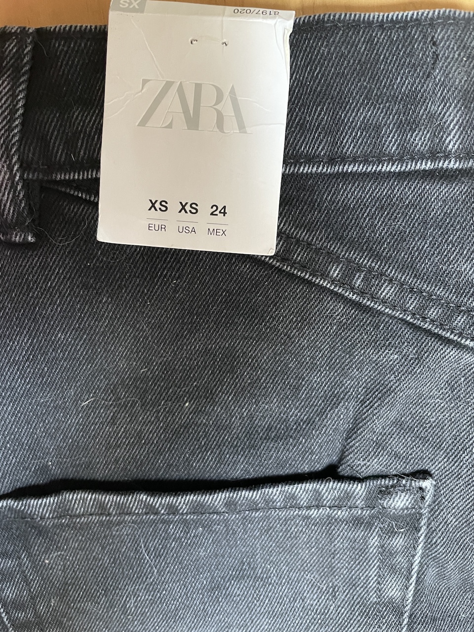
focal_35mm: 26
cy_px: 316
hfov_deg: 53.1
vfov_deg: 67.3
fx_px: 475
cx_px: 237
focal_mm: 4.2
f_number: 1.6
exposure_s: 1/40
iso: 500
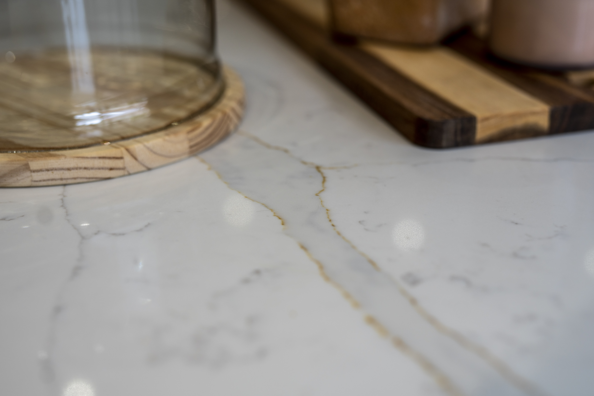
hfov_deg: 39.6
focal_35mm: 50
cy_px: 198
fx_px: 825
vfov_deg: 27.0
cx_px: 297
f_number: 2.5
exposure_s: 1/250
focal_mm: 50
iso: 200
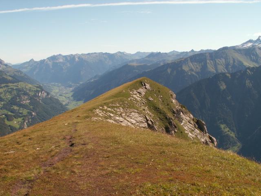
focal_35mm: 35
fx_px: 264
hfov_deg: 52.6
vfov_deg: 40.7
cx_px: 130
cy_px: 98
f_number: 6.3
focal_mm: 5.86
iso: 50
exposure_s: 1/160
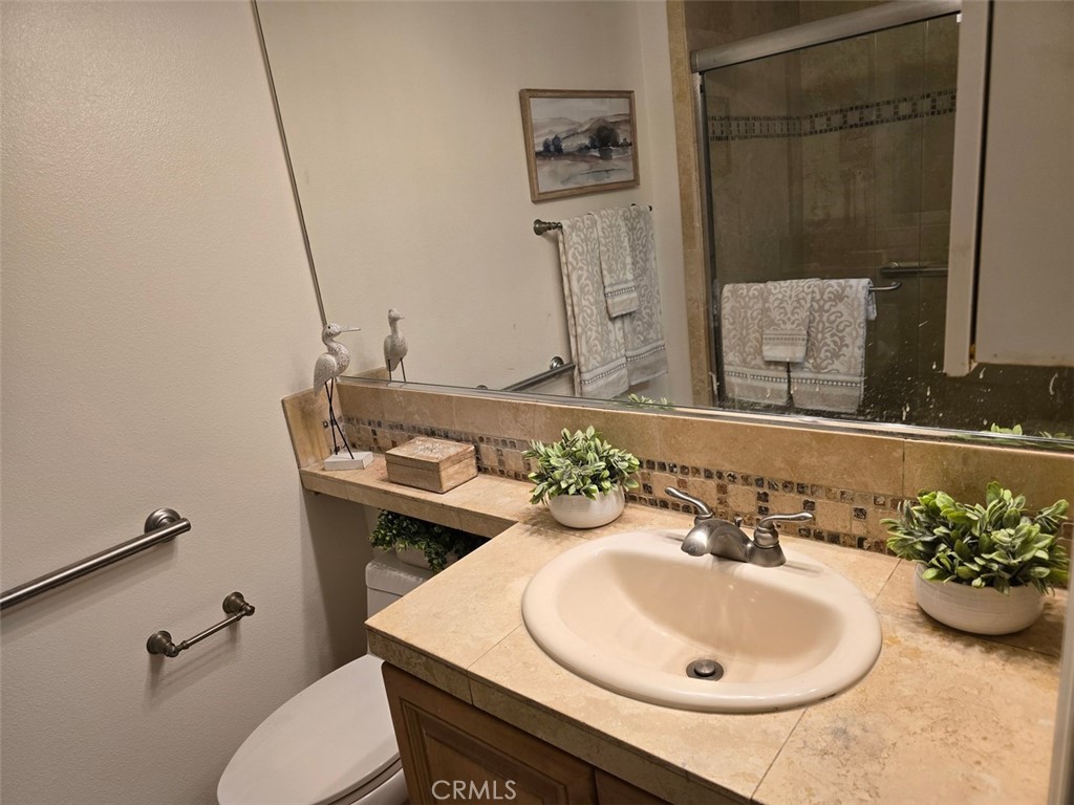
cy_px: 402
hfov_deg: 73.9
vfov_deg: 58.9
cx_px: 537
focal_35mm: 23
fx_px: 714
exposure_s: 1/120
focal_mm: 6.3
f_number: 1.7
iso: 125
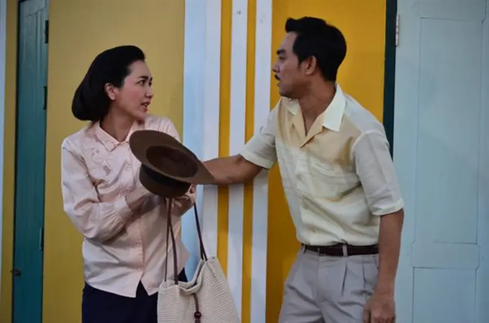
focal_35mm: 153
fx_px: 2073
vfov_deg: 8.9
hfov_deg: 13.5
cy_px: 162
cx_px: 244
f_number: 4.5
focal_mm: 102
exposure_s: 1/1000
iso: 2000
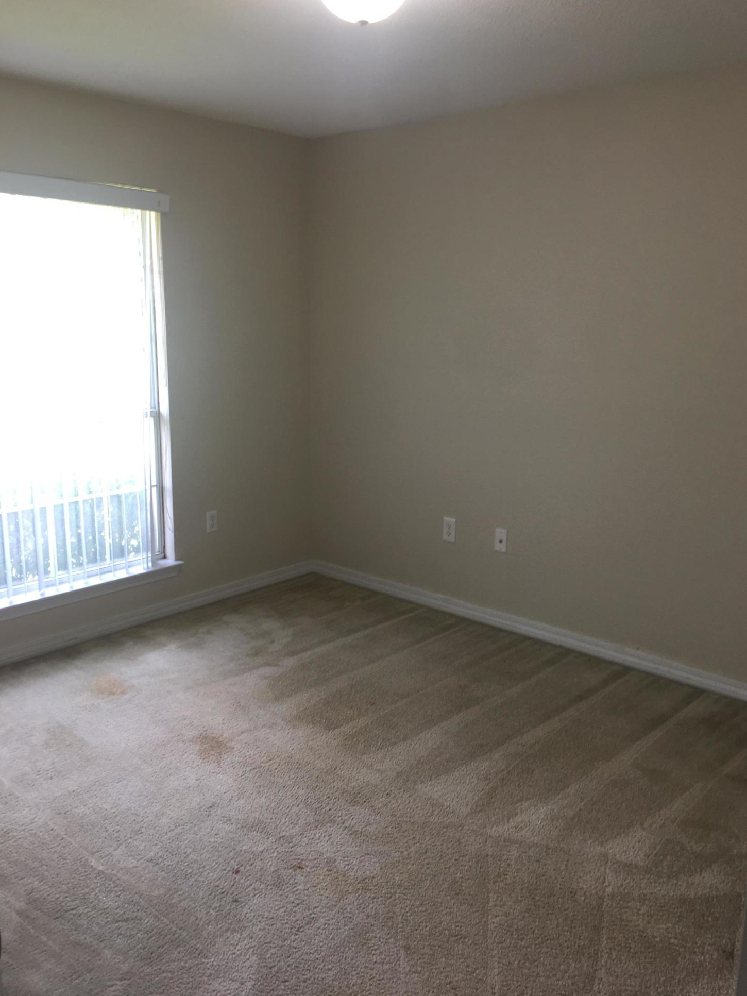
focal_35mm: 30
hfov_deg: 46.8
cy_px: 488
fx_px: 863
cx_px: 383
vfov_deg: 60.0
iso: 25
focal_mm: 4.15
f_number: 2.2
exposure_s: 1/30
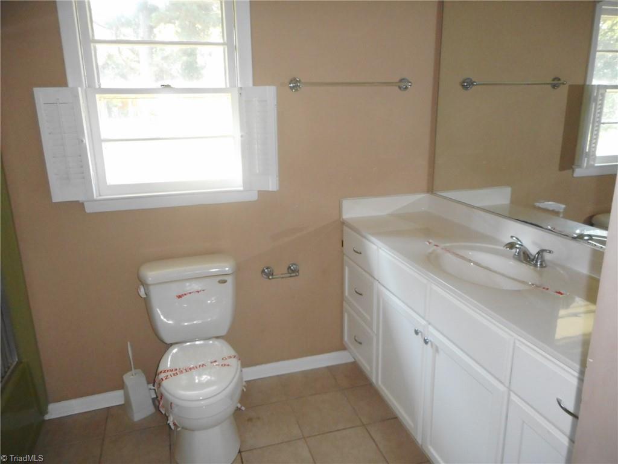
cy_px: 232
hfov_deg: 69.4
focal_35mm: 25
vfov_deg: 54.9
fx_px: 446
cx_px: 309
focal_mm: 4.5
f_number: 3.7
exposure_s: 1/25
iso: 400
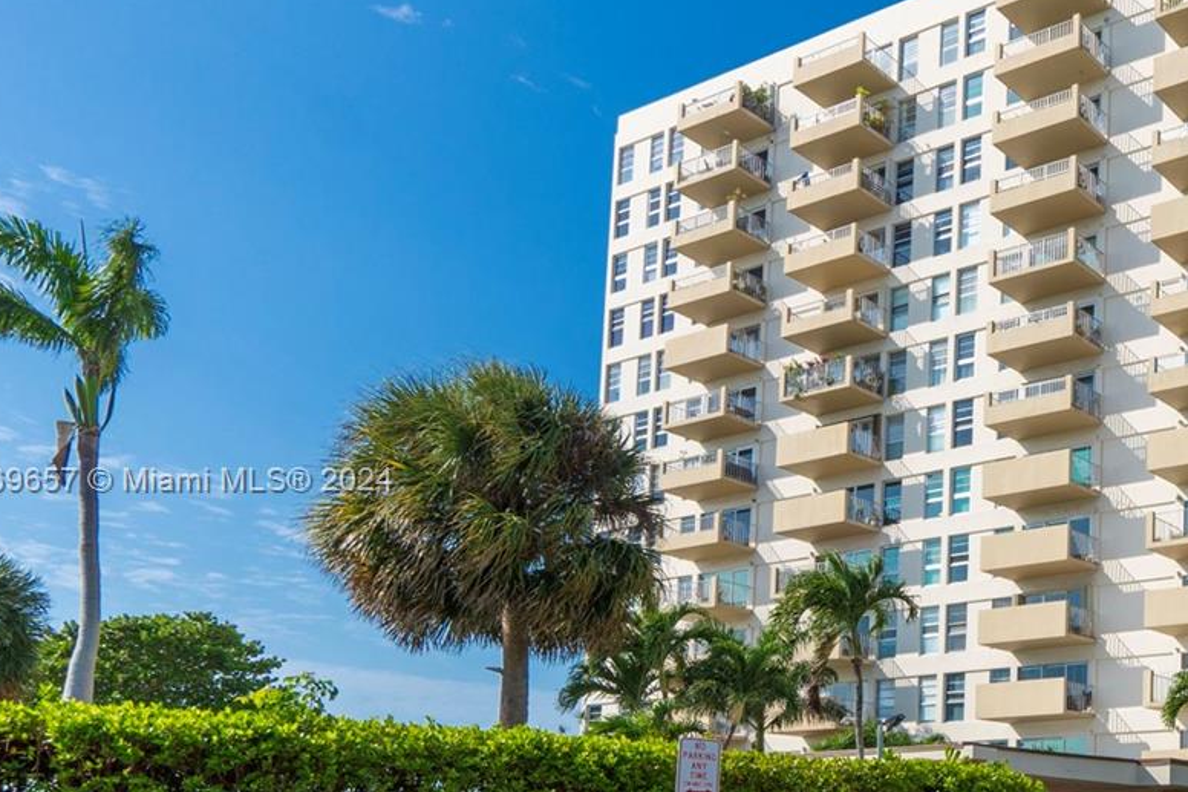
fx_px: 1123
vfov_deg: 38.6
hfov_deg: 48.2
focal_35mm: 34
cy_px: 483
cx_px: 1128
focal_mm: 11
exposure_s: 1/400
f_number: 9
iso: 200
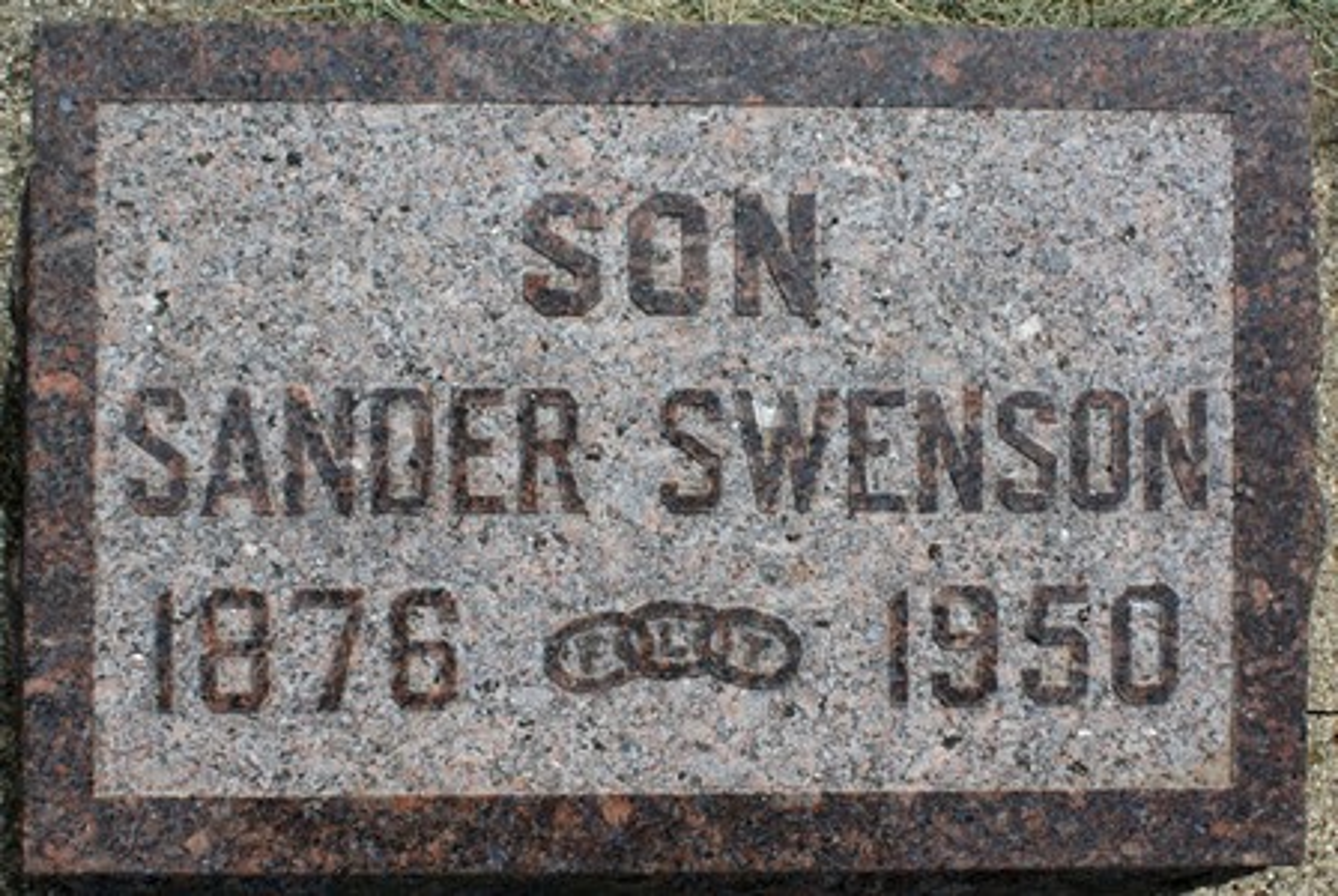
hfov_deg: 43.6
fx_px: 1675
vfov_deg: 30.0
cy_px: 448
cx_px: 669
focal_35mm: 45
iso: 100
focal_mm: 30
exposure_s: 1/125
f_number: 9
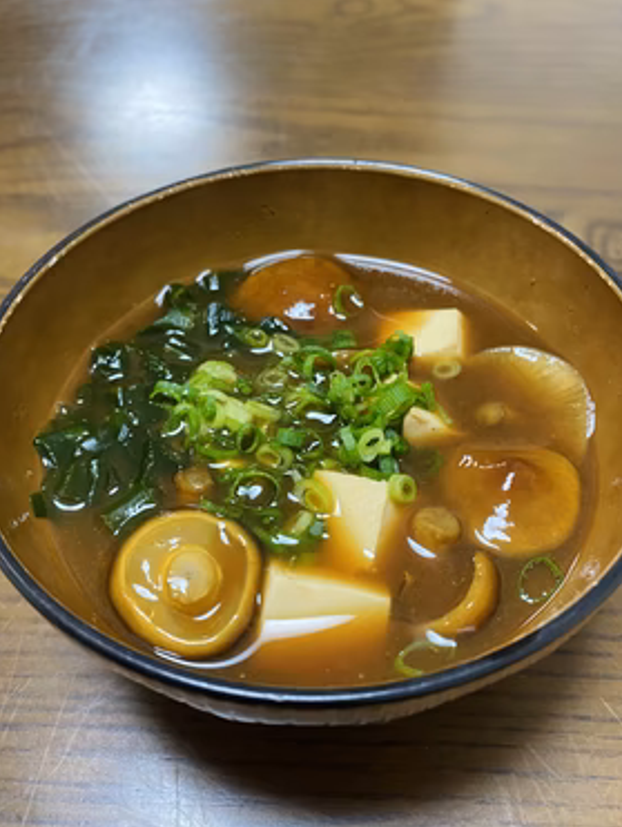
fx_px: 670
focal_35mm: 28
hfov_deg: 49.8
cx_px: 310
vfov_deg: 63.3
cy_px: 437
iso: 320
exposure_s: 1/60
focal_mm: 4.25
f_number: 1.8
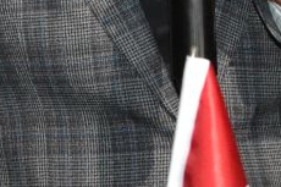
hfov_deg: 11.2
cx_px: 67
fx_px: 1427
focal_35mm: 183
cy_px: -209
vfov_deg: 7.2
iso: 3200
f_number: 3.8
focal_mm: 26
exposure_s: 1/60
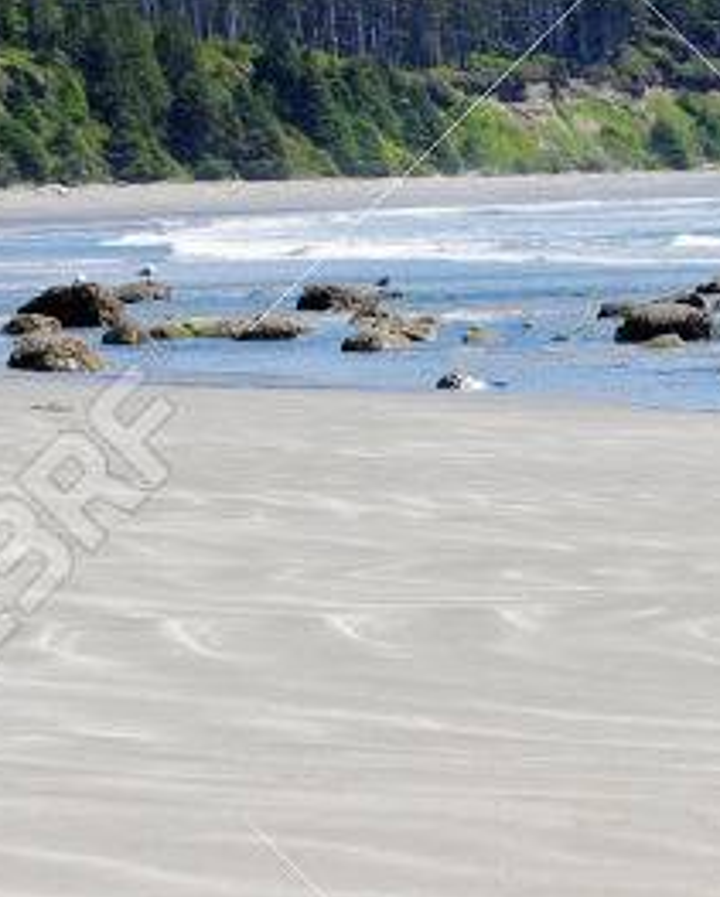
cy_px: 445
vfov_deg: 8.2
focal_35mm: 236
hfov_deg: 6.6
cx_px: 611
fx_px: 6275
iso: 200
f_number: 8
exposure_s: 1/200
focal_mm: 34.38
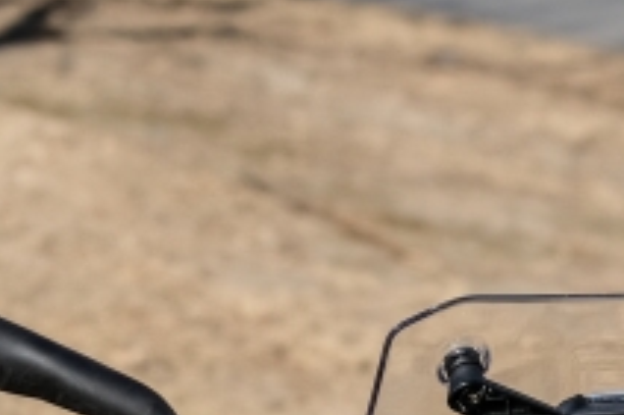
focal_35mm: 332
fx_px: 5750
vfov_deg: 4.1
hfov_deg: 6.2
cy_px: 759
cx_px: 653
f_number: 4.5
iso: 160
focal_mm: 55
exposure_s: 1/1000
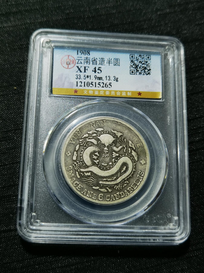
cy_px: 136
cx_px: 102
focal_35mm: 49
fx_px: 385
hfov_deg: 29.7
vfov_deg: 38.9
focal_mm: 6.67
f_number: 1.9
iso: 80
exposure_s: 1/100
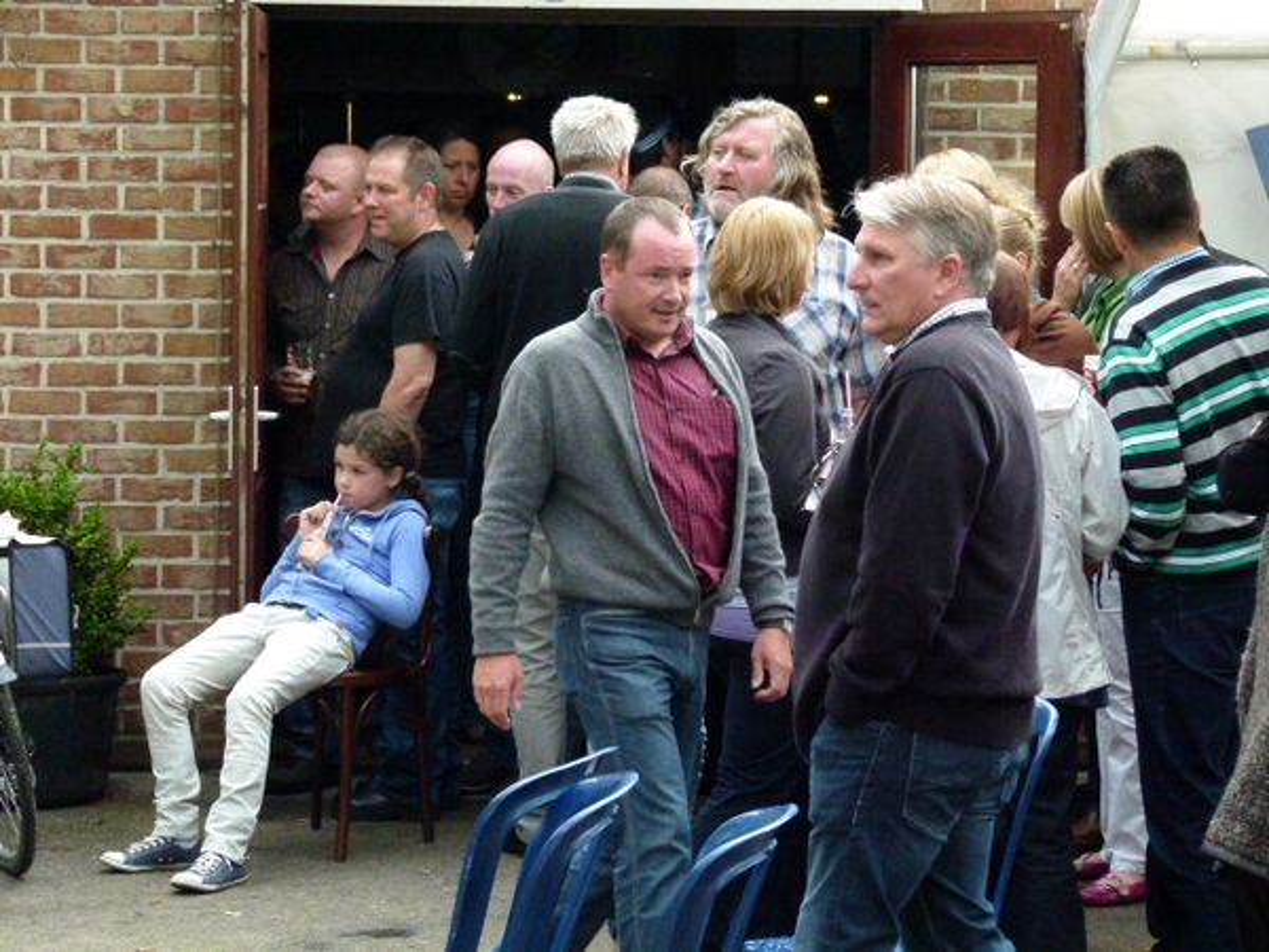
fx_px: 4839
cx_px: 634
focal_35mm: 132
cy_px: 476
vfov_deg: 11.2
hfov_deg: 14.9
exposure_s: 1/320
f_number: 3.6
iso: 640
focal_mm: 23.7
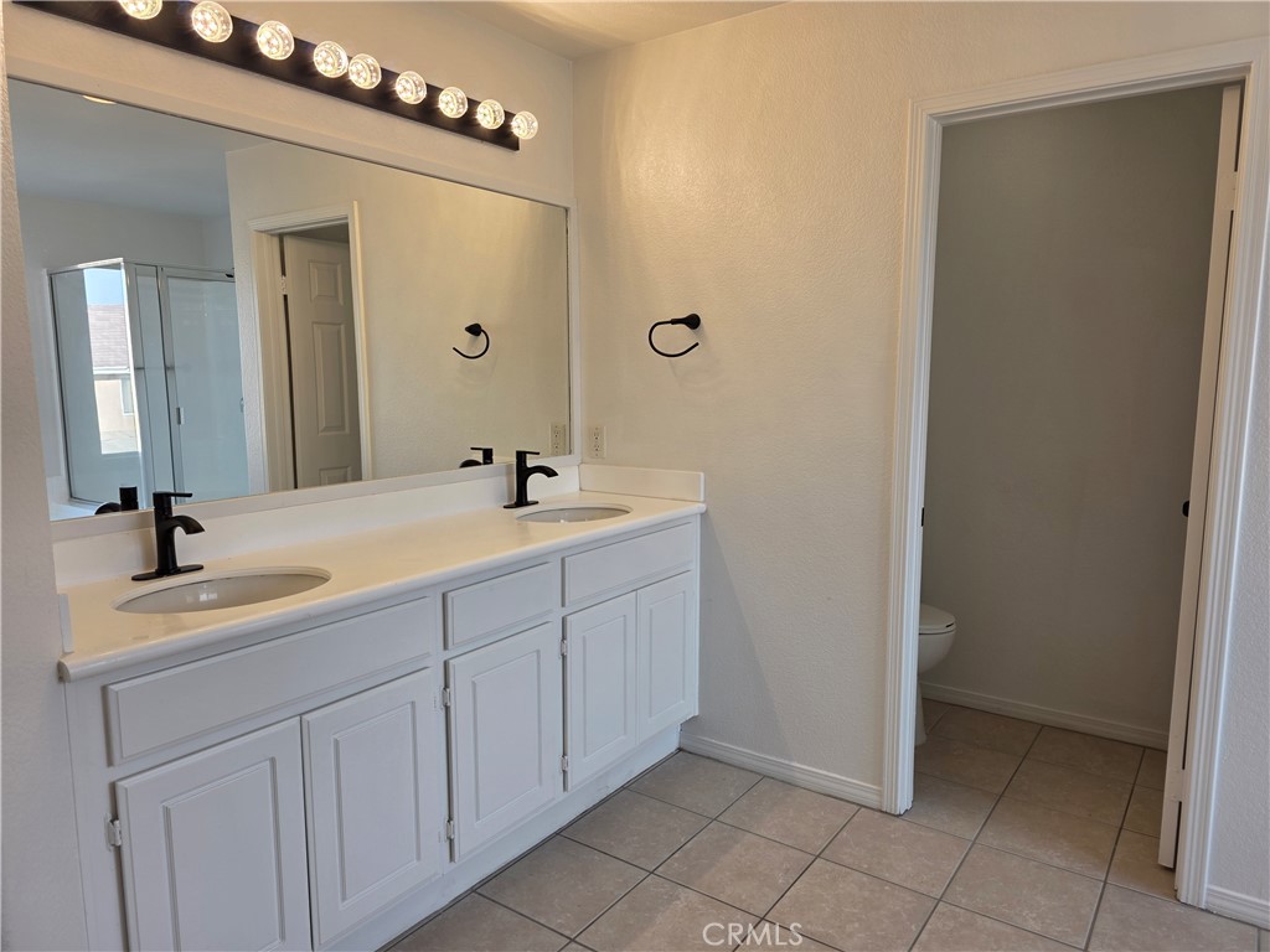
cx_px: 635
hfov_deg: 73.9
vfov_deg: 58.9
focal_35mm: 23
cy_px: 476
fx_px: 844
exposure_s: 1/120
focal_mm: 6.3
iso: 40
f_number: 1.7
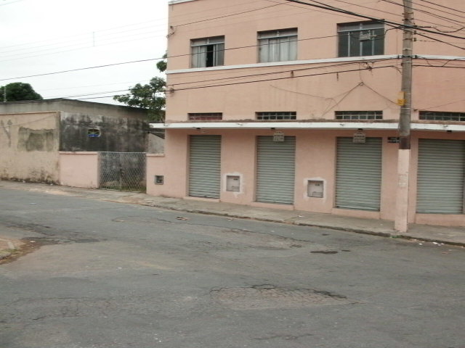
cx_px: 232
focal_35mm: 36
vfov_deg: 39.7
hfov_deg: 51.4
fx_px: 484
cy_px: 174
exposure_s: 1/250
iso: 200
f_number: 2.9
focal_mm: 6.3
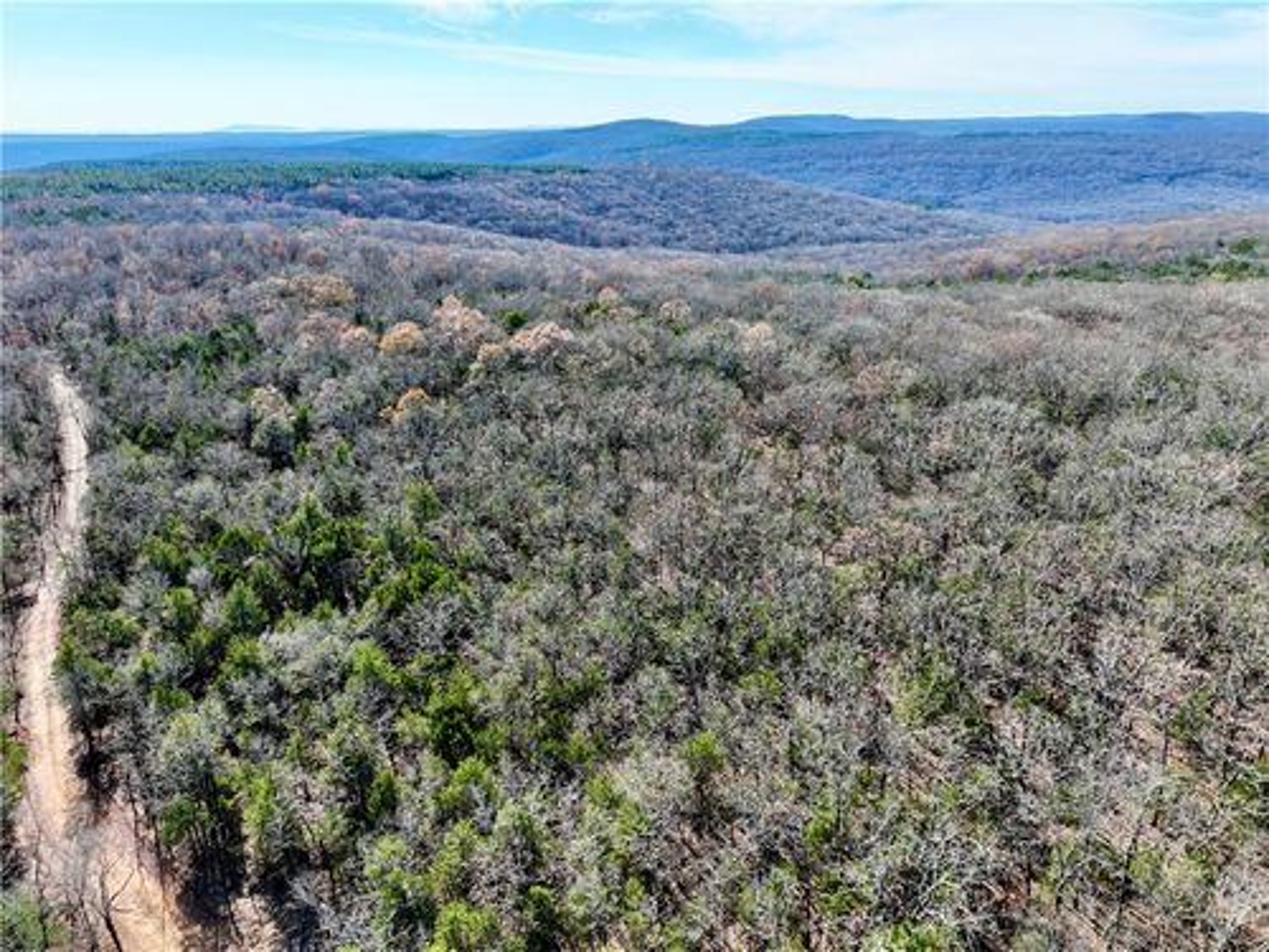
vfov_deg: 56.8
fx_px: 880
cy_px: 476
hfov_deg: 71.6
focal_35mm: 24
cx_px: 634
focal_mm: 12.29
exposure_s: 1/500
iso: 400
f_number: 2.8
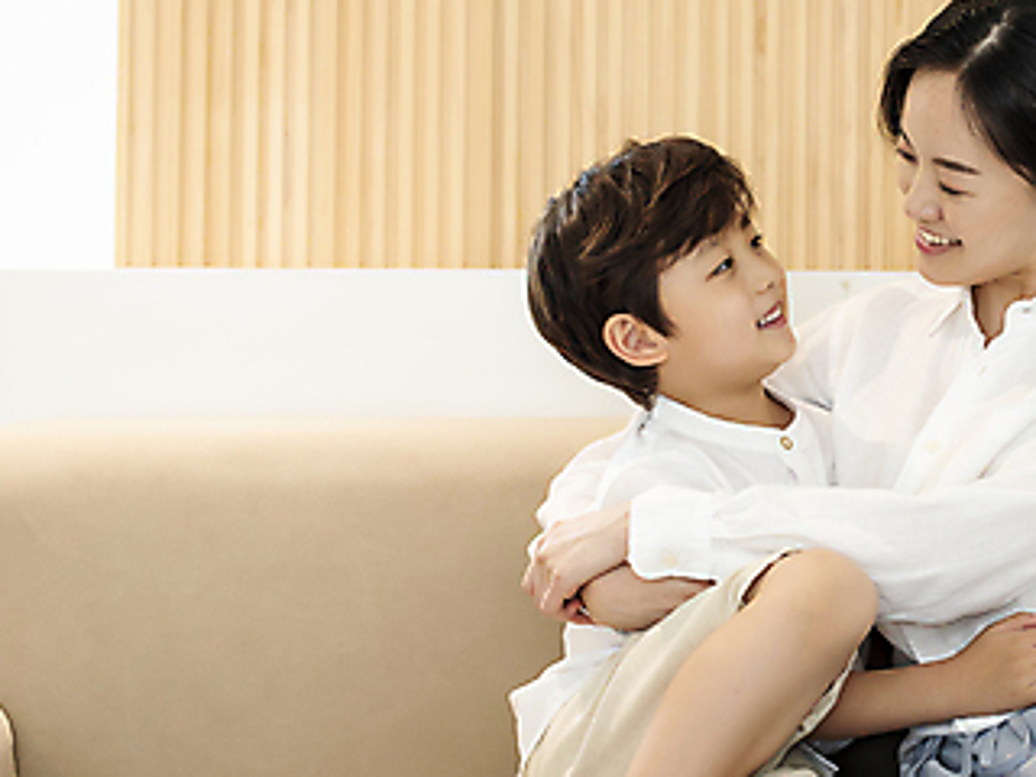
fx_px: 2694
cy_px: 359
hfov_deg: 21.4
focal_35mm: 90
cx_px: 864
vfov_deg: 16.4
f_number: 2.8
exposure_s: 1/125
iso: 500
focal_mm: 50
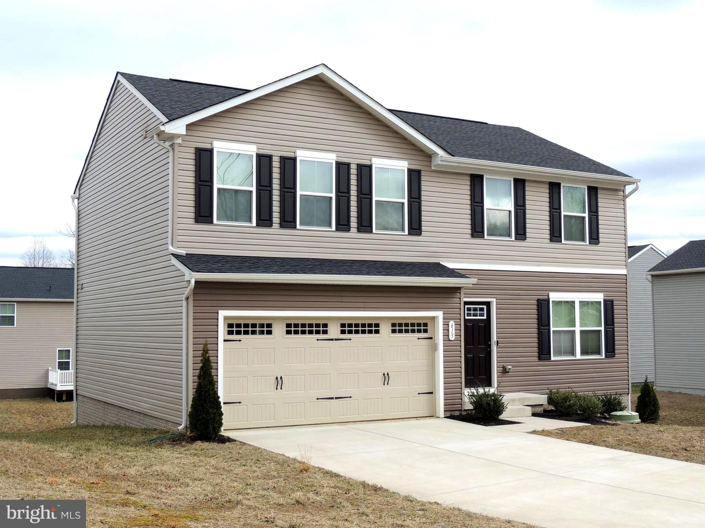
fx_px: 876
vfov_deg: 33.6
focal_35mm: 43
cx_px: 352
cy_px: 264
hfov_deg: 43.9
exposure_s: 1/500
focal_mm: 7.6
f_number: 3.4
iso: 100
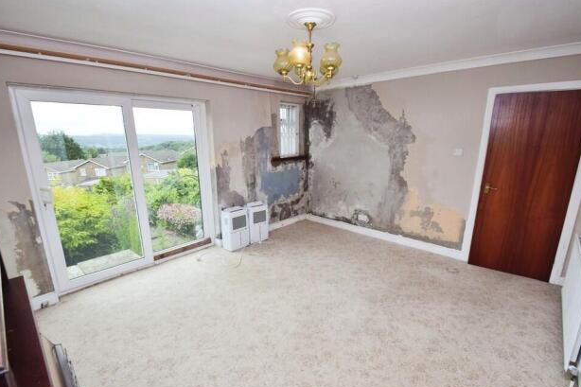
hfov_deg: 96.7
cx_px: 297
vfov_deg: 73.7
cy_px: 198
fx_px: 258
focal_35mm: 16
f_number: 10
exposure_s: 1/200
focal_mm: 10
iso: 400
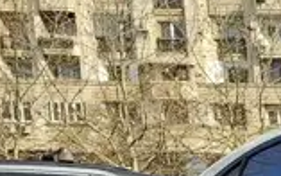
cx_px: 764
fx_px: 1187
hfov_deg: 10.6
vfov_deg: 7.6
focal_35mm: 155
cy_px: 499
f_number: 1.7
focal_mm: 6.3
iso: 10
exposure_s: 1/340
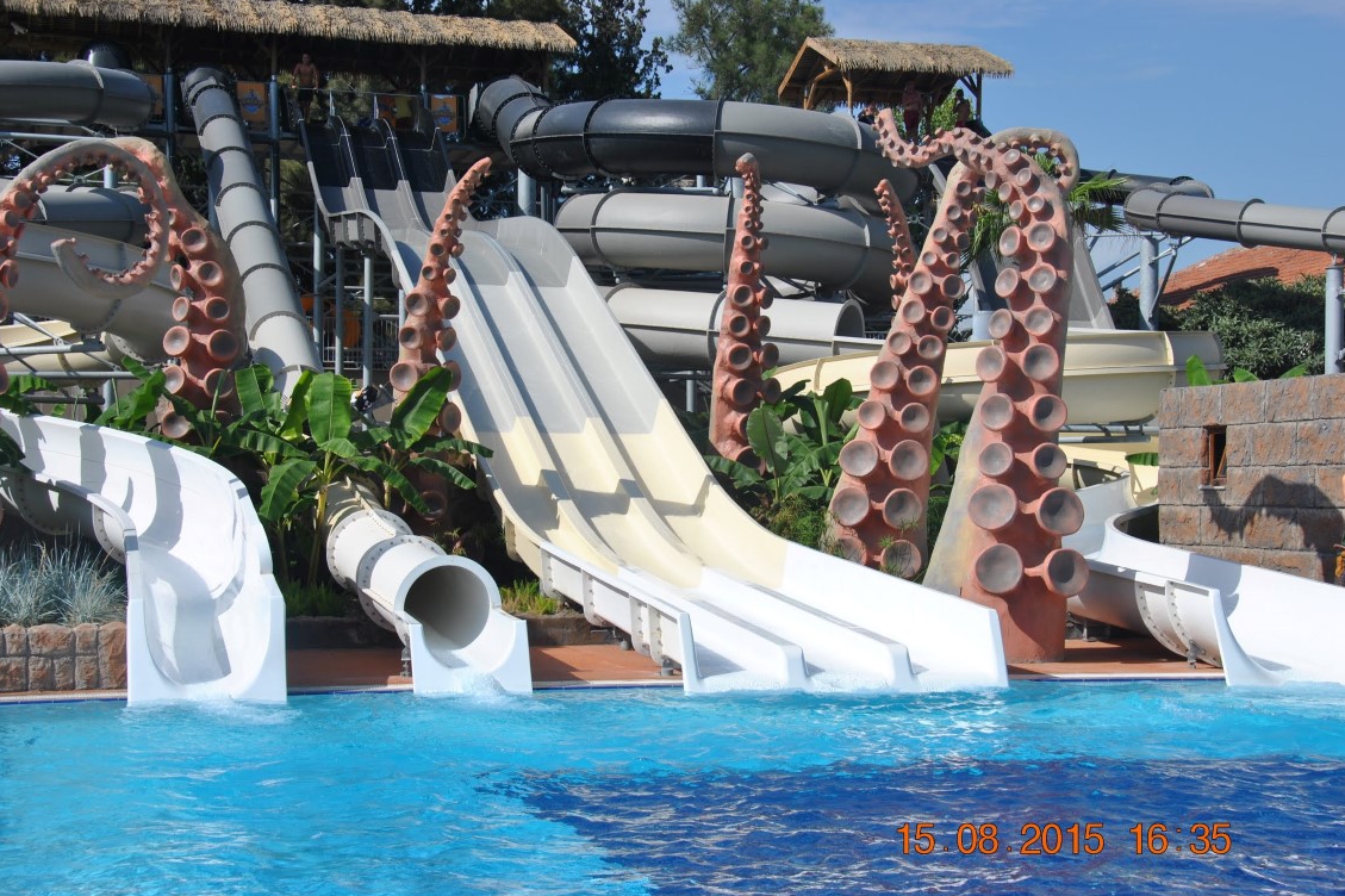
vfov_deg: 23.4
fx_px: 2166
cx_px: 678
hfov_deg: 34.5
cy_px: 450
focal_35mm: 58
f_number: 9
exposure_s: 1/320
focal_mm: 38
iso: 100
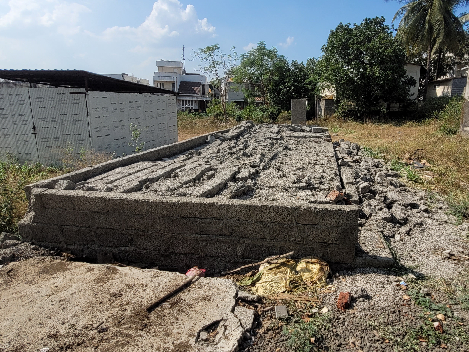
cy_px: 155
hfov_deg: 78.2
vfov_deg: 63.3
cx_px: 279
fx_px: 285
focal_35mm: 21
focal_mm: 1.74
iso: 40
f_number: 2.2
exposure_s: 1/2134
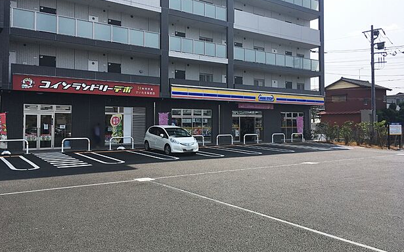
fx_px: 341
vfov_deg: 40.5
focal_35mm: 31
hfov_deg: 61.2
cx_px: 202
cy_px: 112
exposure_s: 1/1748
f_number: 2.2
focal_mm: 4.15
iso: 25
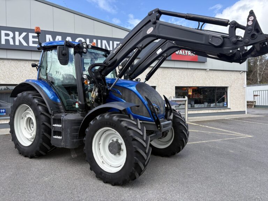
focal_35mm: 26
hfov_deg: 67.3
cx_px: 134
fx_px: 201
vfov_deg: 53.1
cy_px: 100
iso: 50
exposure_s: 1/973
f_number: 1.6
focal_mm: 5.96
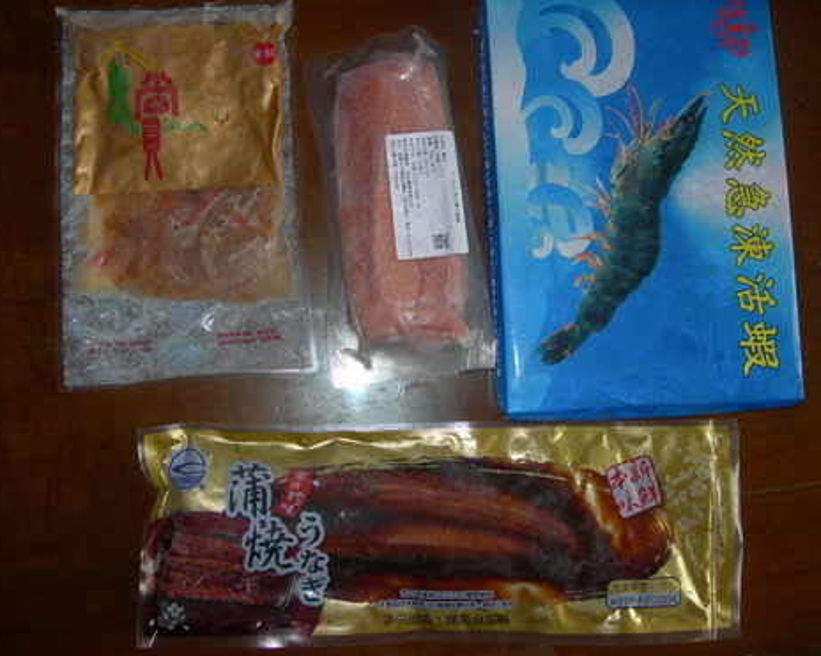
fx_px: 972
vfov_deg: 37.3
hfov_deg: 45.8
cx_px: 416
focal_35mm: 40
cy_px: 328
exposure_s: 1/60.1
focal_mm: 7.8
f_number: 2.8
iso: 50
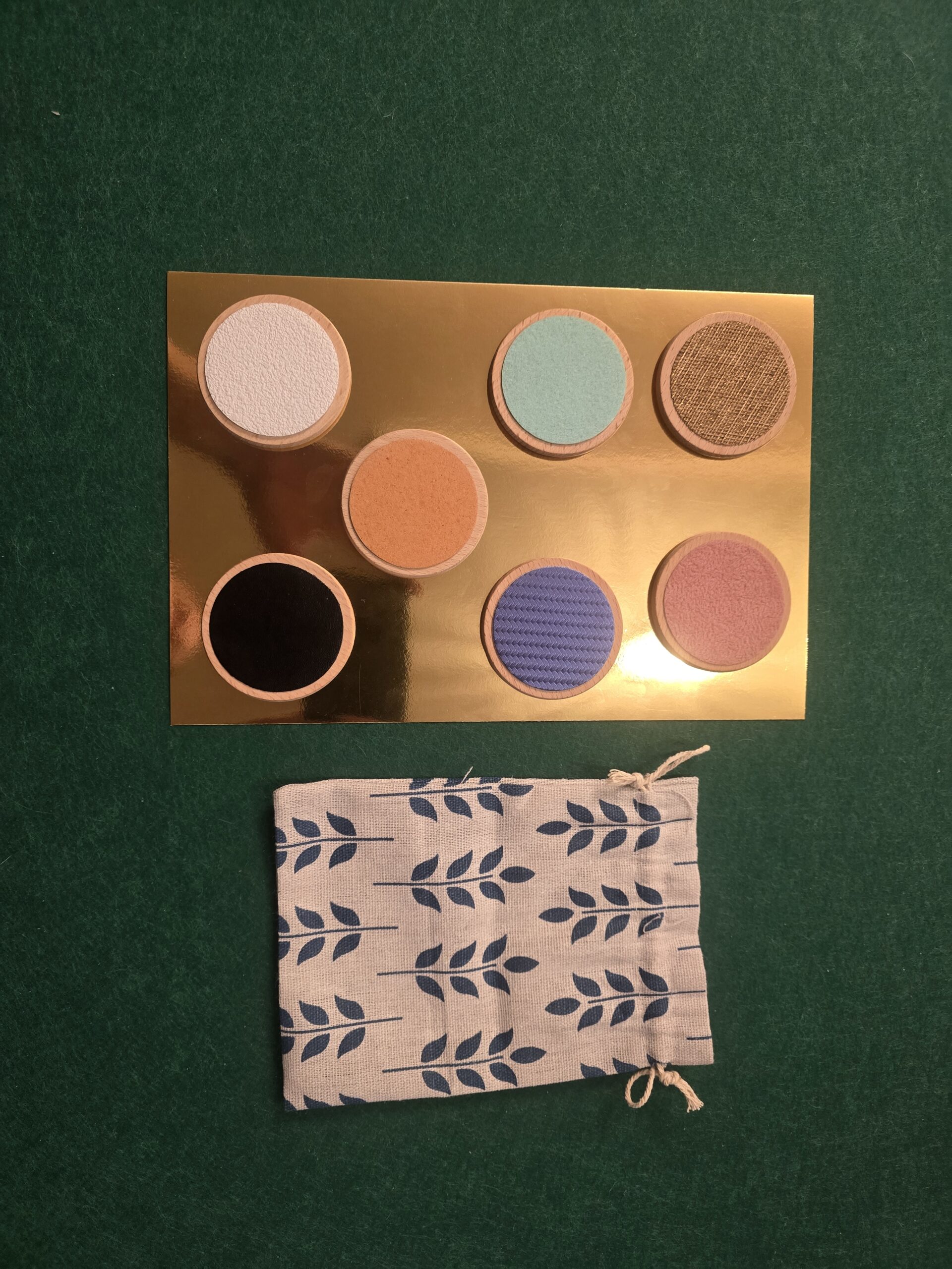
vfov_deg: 73.9
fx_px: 843
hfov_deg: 58.9
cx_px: 476
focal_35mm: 23
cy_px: 634
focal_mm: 6.3
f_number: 1.7
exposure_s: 1/120
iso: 500
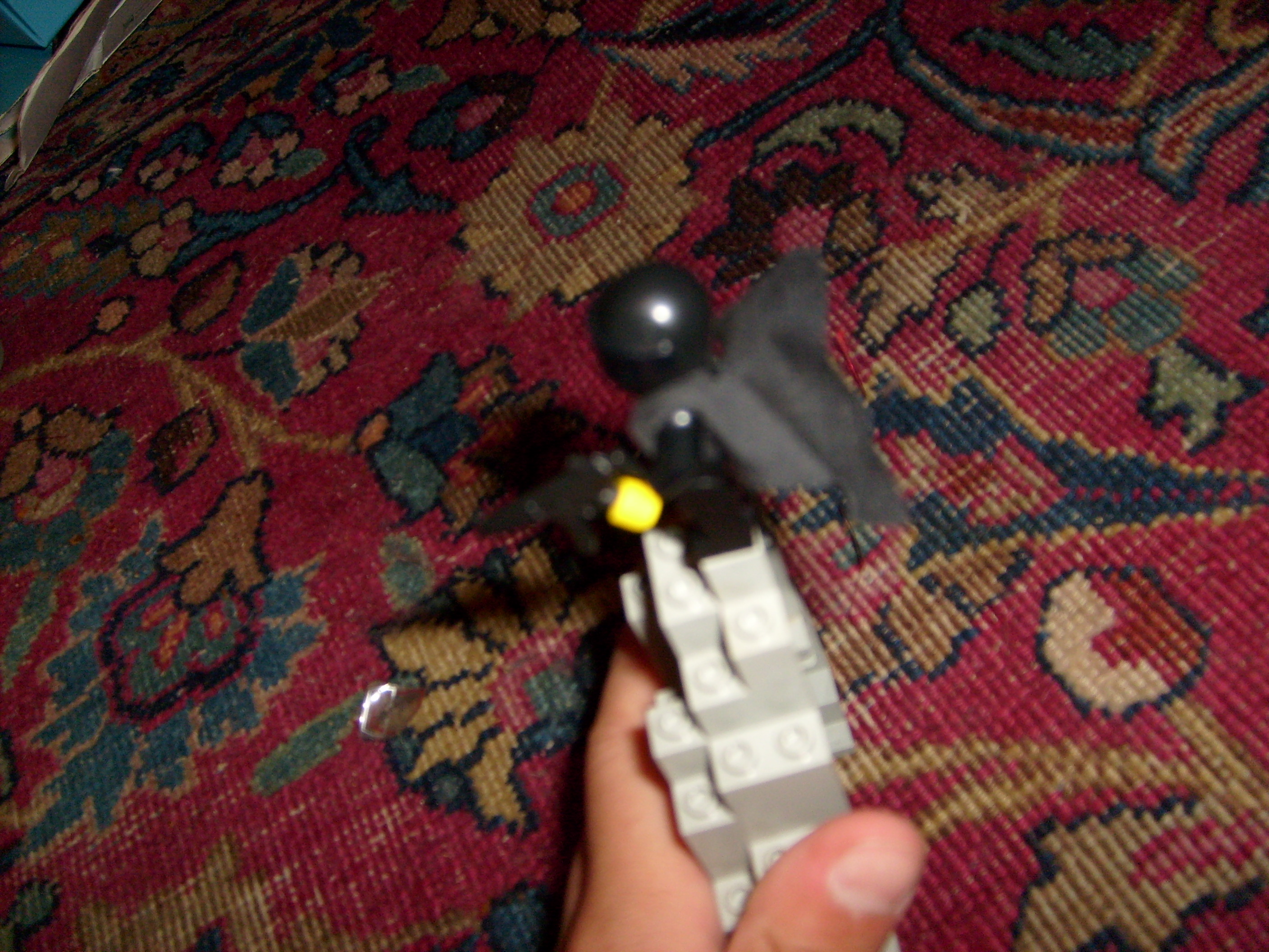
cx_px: 634
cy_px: 476
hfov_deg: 52.6
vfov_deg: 40.7
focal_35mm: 35
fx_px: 1283
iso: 100
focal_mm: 5.8
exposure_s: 1/45
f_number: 2.8
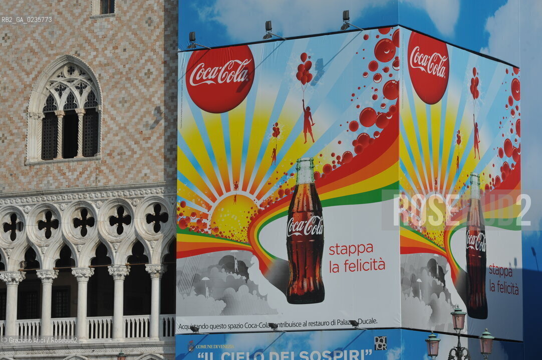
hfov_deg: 16.4
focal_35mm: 125
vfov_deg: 11.0
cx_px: 271
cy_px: 180
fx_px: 1881
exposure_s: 1/640
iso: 200
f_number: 13
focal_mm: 125
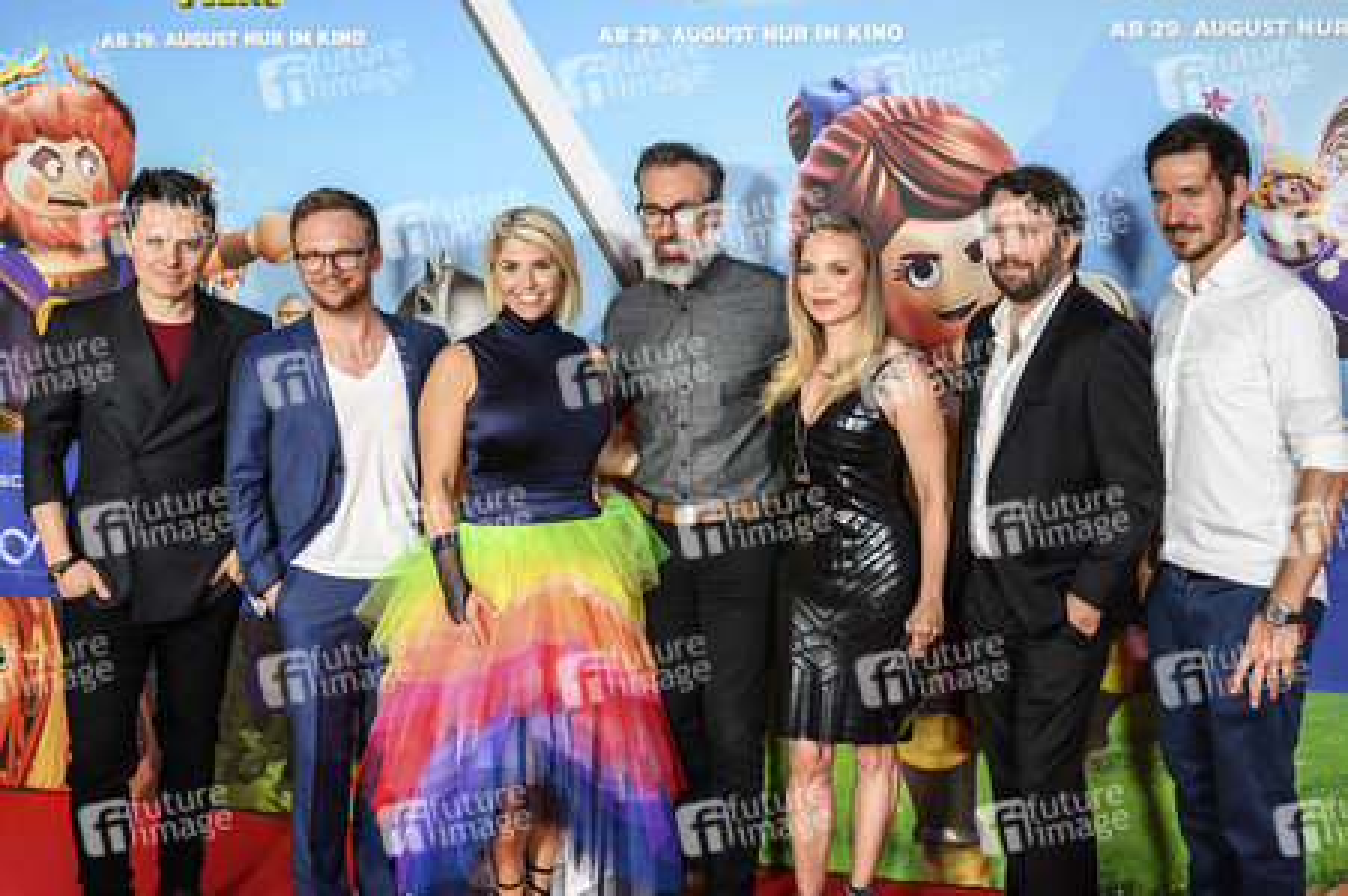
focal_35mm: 39
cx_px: 674
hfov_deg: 49.6
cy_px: 448
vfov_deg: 34.2
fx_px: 1459
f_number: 4
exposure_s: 1/200
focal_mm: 39
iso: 400
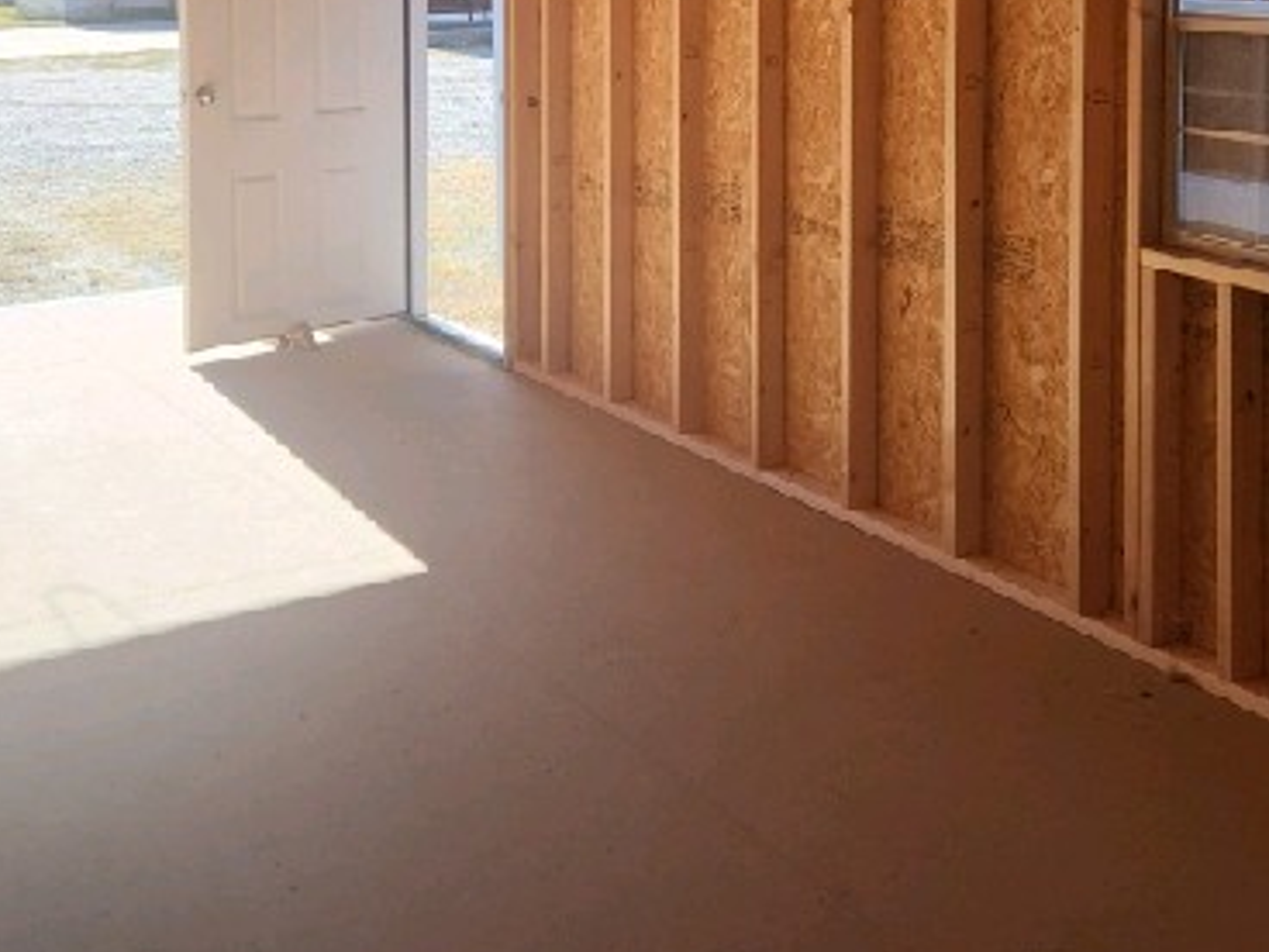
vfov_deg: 27.7
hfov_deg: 38.2
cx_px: 634
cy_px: 45
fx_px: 1833
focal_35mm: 50
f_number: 1.8
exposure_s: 1/417
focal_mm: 5.4
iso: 20
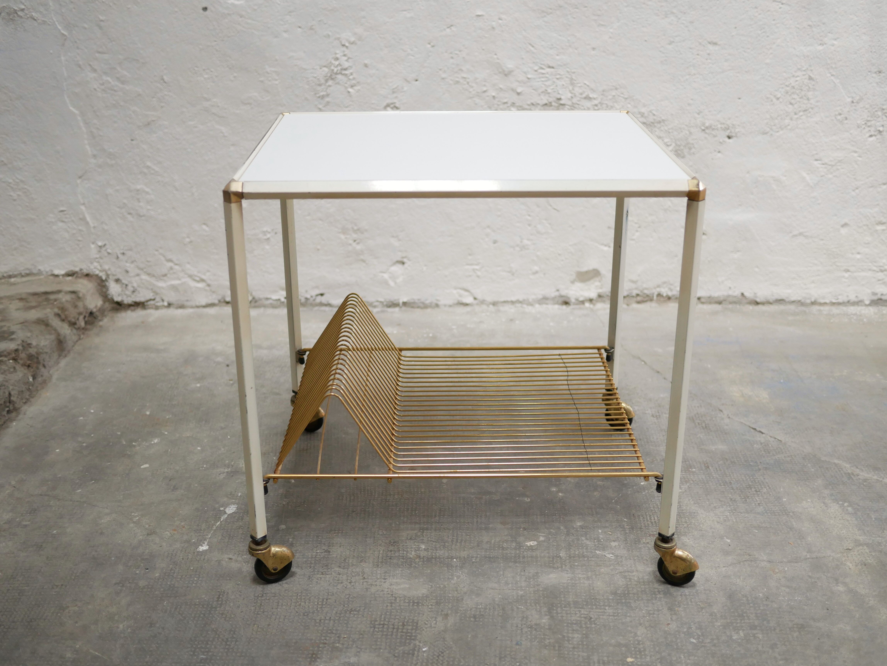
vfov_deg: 36.0
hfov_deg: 46.8
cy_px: 333
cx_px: 444
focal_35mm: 40
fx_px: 1025
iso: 500
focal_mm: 20
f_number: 1.7
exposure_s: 1/60
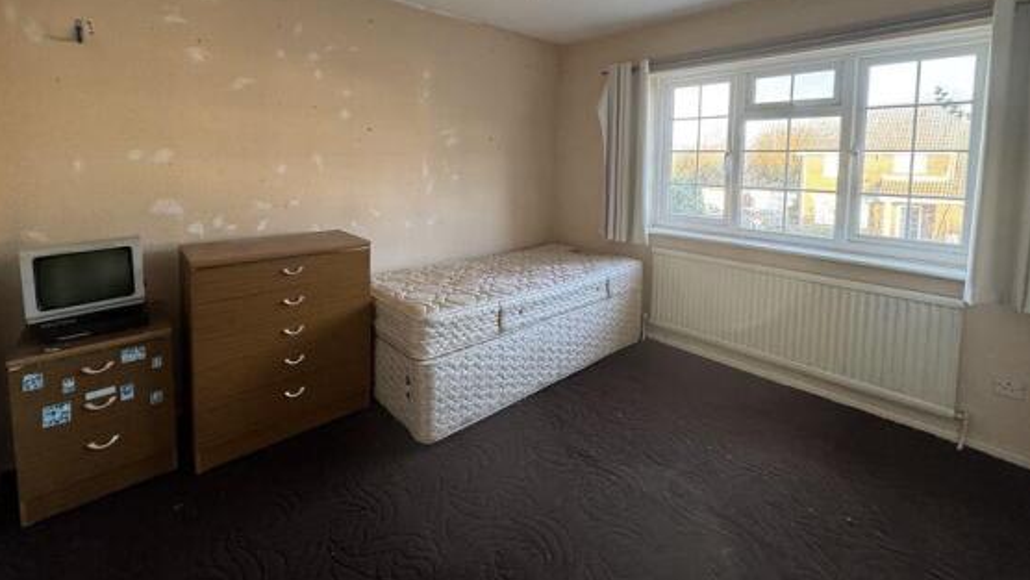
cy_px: 184
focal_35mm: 16
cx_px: 501
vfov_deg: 65.0
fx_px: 437
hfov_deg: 99.3
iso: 320
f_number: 2.2
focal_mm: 2.22
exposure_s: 1/91
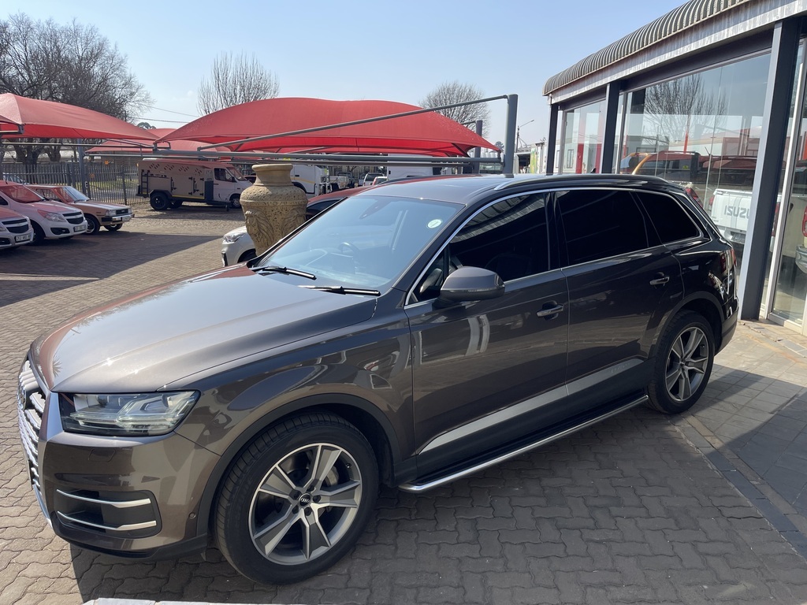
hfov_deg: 67.3
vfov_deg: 53.1
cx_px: 404
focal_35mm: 26
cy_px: 302
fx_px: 606
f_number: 1.6
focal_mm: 5.1
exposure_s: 1/2433
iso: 32
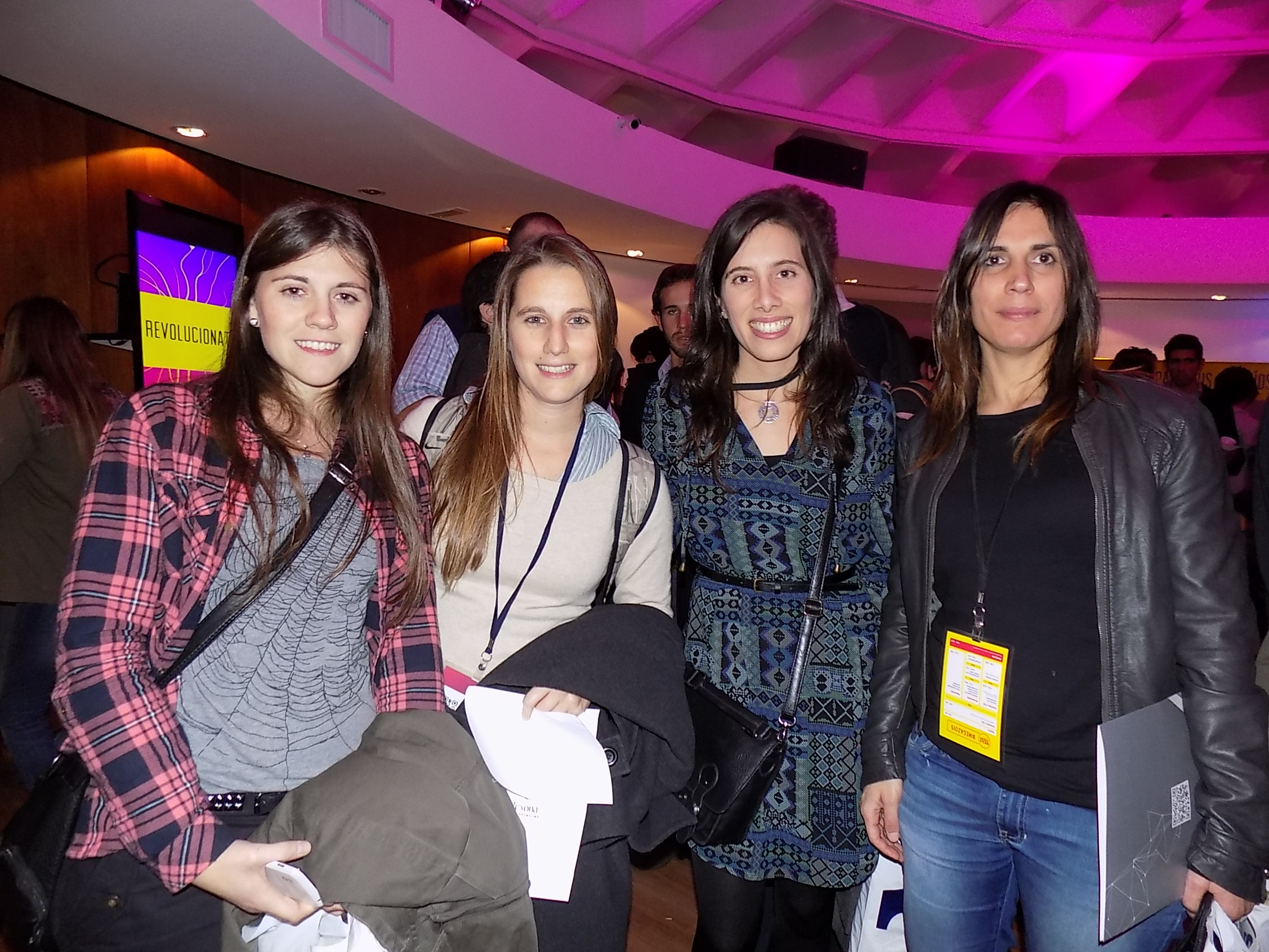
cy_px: 476
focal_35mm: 23
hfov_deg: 73.9
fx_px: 843
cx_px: 634
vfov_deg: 58.9
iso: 200
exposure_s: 1/30
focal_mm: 4
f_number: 3.1
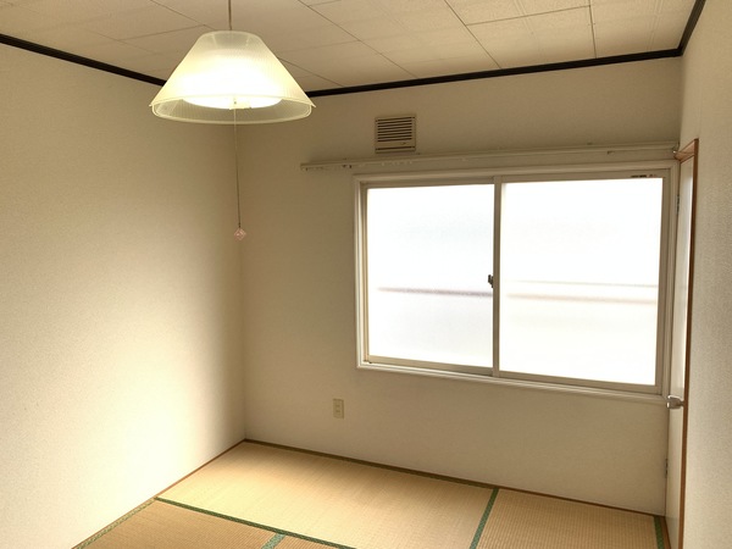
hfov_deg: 67.3
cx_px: 366
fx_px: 550
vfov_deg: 53.1
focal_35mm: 26
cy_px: 274
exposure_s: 1/291
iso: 25
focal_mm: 4.25
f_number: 1.8
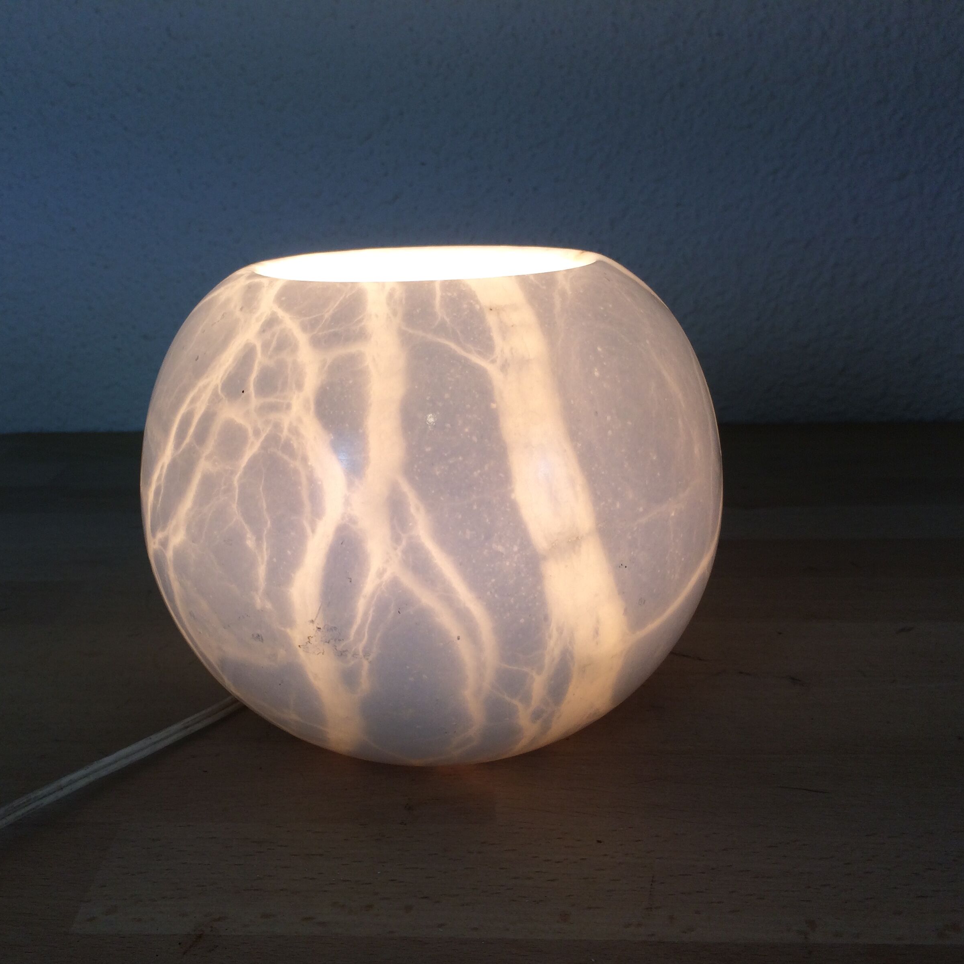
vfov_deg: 47.2
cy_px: 492
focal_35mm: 35
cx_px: 386
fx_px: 1103
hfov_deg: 47.0
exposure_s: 1/246
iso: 32
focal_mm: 4.15
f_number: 2.2
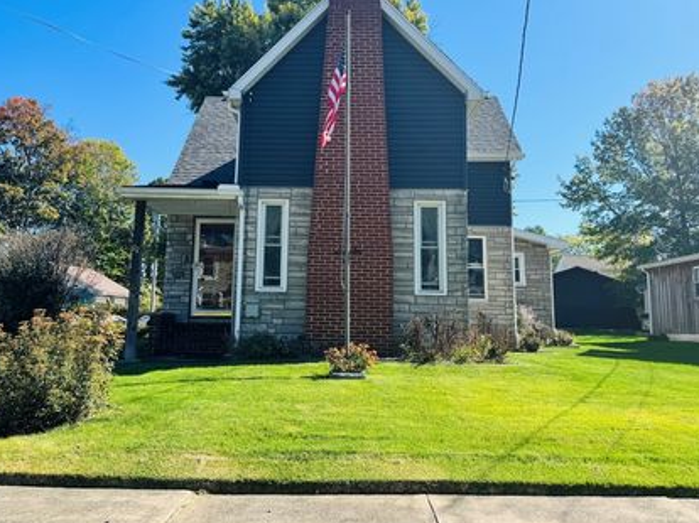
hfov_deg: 61.6
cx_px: 319
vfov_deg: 48.1
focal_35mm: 29
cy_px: 234
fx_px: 585
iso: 80
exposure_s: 1/2506
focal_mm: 6.76
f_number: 1.78
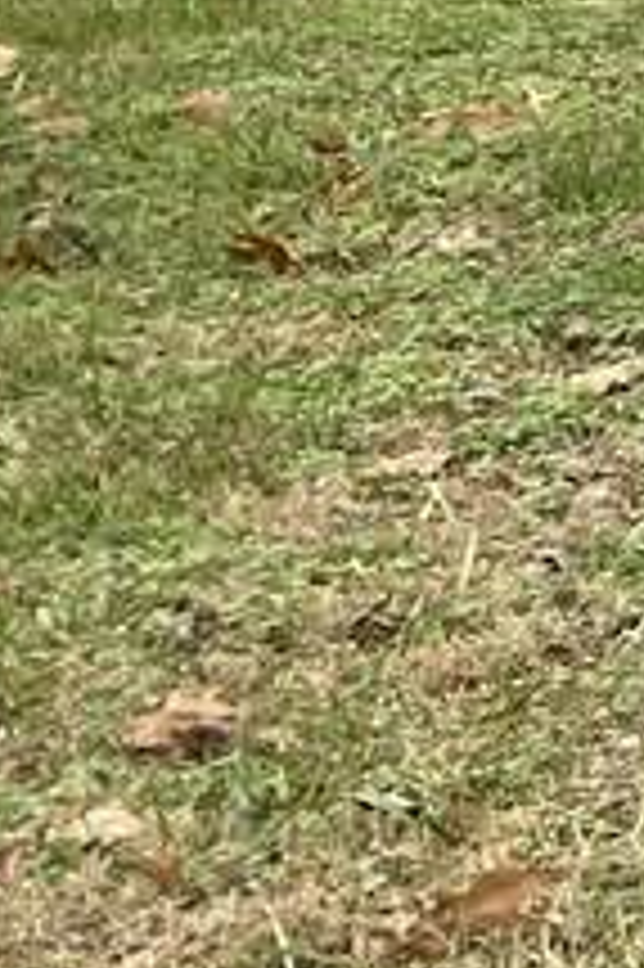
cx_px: 2752
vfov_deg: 12.2
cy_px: -486
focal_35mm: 161
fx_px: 4327
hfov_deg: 6.5
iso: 32
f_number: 1.8
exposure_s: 1/426
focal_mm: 4.25
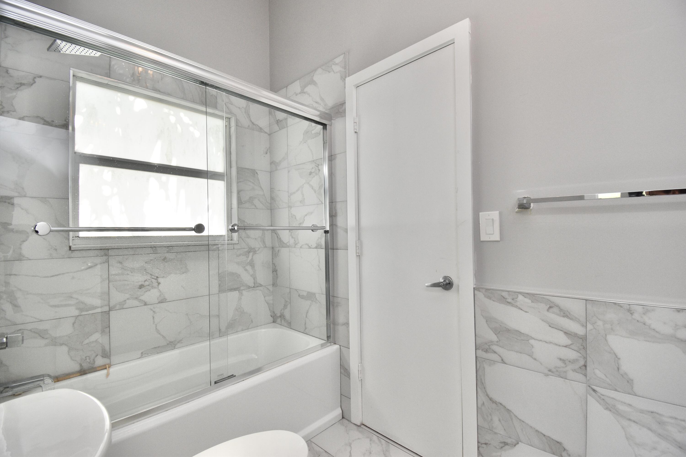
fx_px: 286
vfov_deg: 77.3
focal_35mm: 15
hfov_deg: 100.4
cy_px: 228
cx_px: 343
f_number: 7.1
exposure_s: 1/200
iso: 400
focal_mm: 10
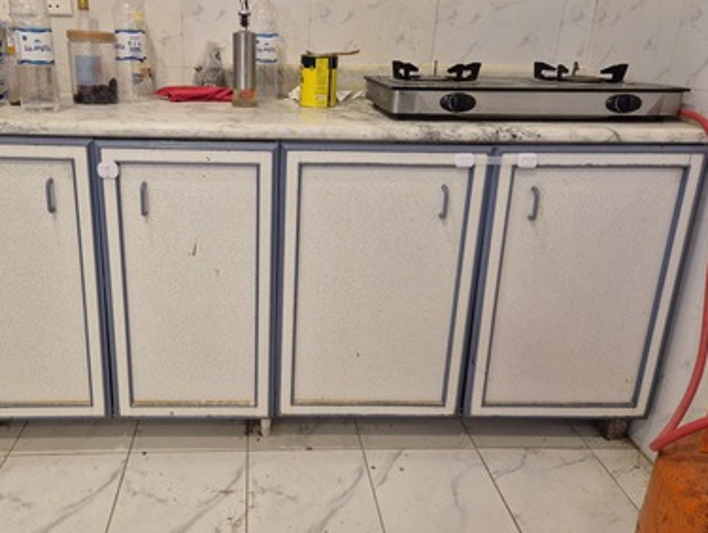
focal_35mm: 28
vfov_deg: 49.5
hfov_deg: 62.8
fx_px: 573
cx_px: 284
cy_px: 215
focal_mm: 5.4
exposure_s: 1/100
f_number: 1.8
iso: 320
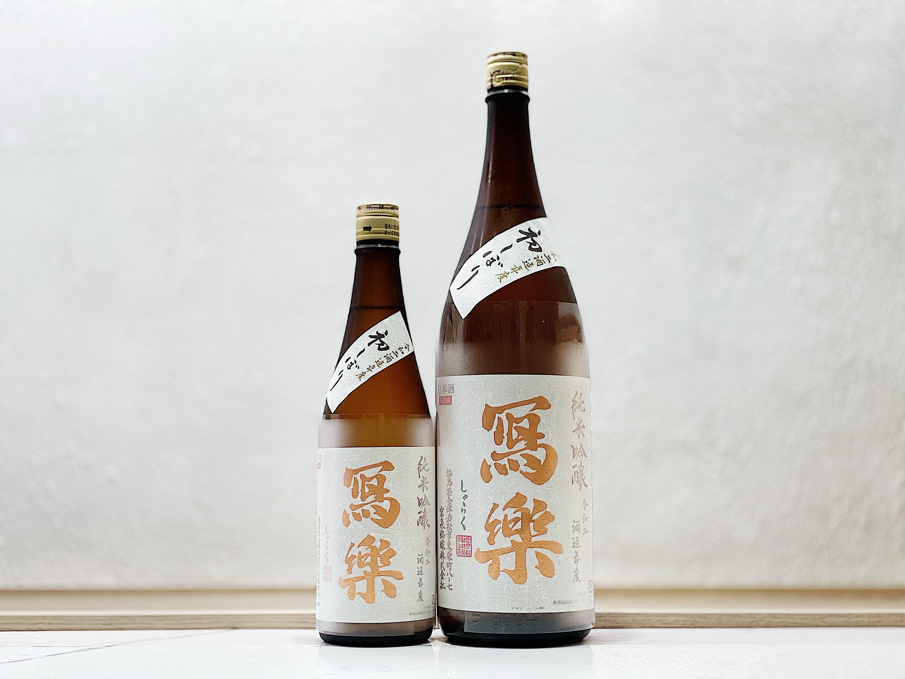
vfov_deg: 28.0
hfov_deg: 36.8
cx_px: 452
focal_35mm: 52
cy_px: 340
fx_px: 1359
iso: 64
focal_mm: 6
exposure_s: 1/100
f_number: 2
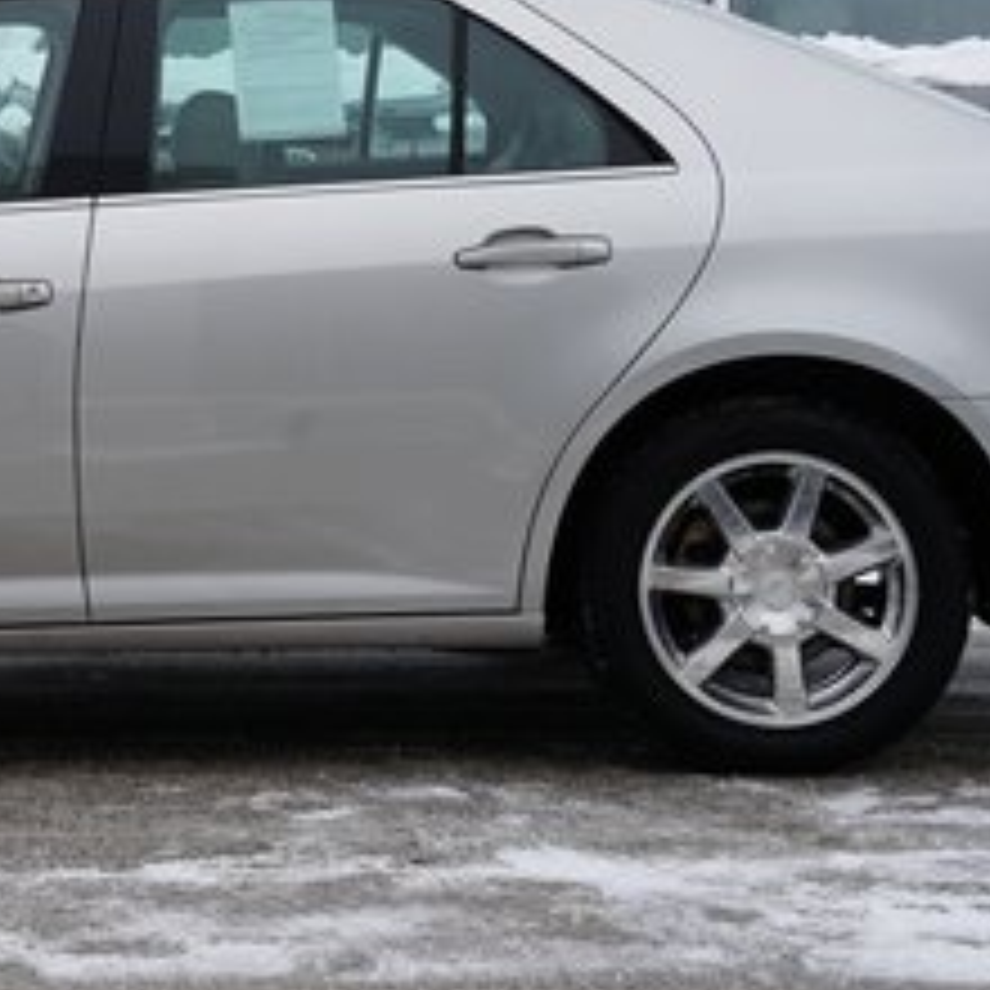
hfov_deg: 14.2
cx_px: 0
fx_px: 3915
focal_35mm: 121
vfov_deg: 14.4
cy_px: 263
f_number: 10
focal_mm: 49
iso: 100
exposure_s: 1/80
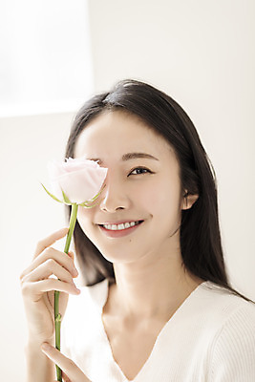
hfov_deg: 16.1
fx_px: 902
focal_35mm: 85
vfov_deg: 23.9
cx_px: 128
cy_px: 191
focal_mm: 85
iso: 125
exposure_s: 1/250
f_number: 2
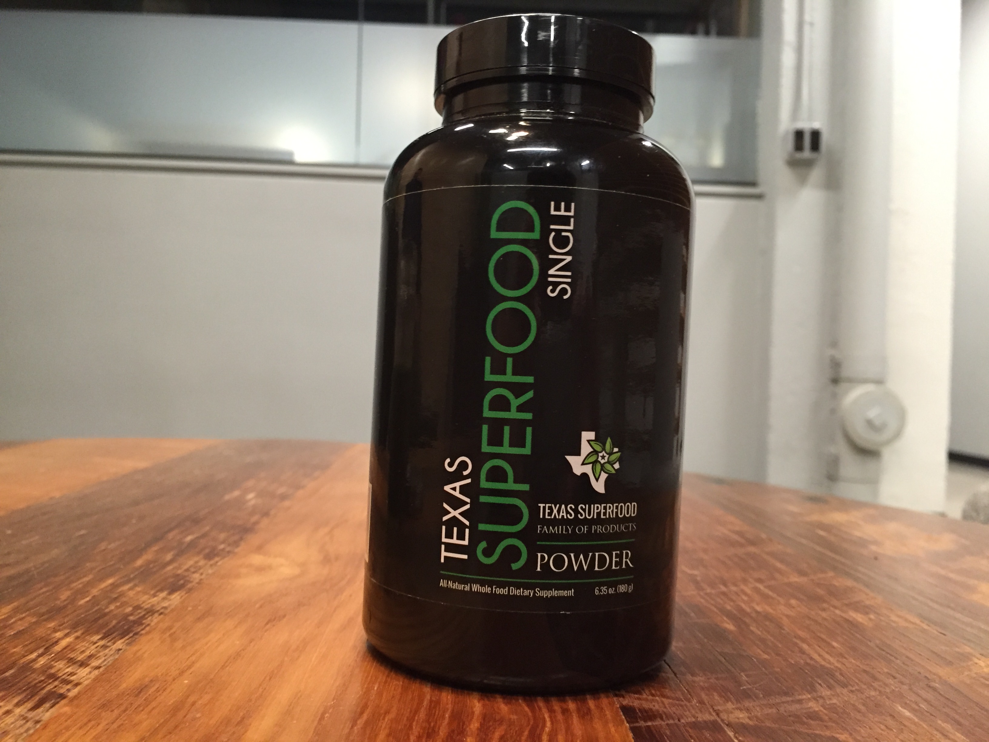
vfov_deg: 48.2
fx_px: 829
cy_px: 371
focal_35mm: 29
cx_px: 494
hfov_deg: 61.7
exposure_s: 1/17
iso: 250
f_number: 2.2
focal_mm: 4.15
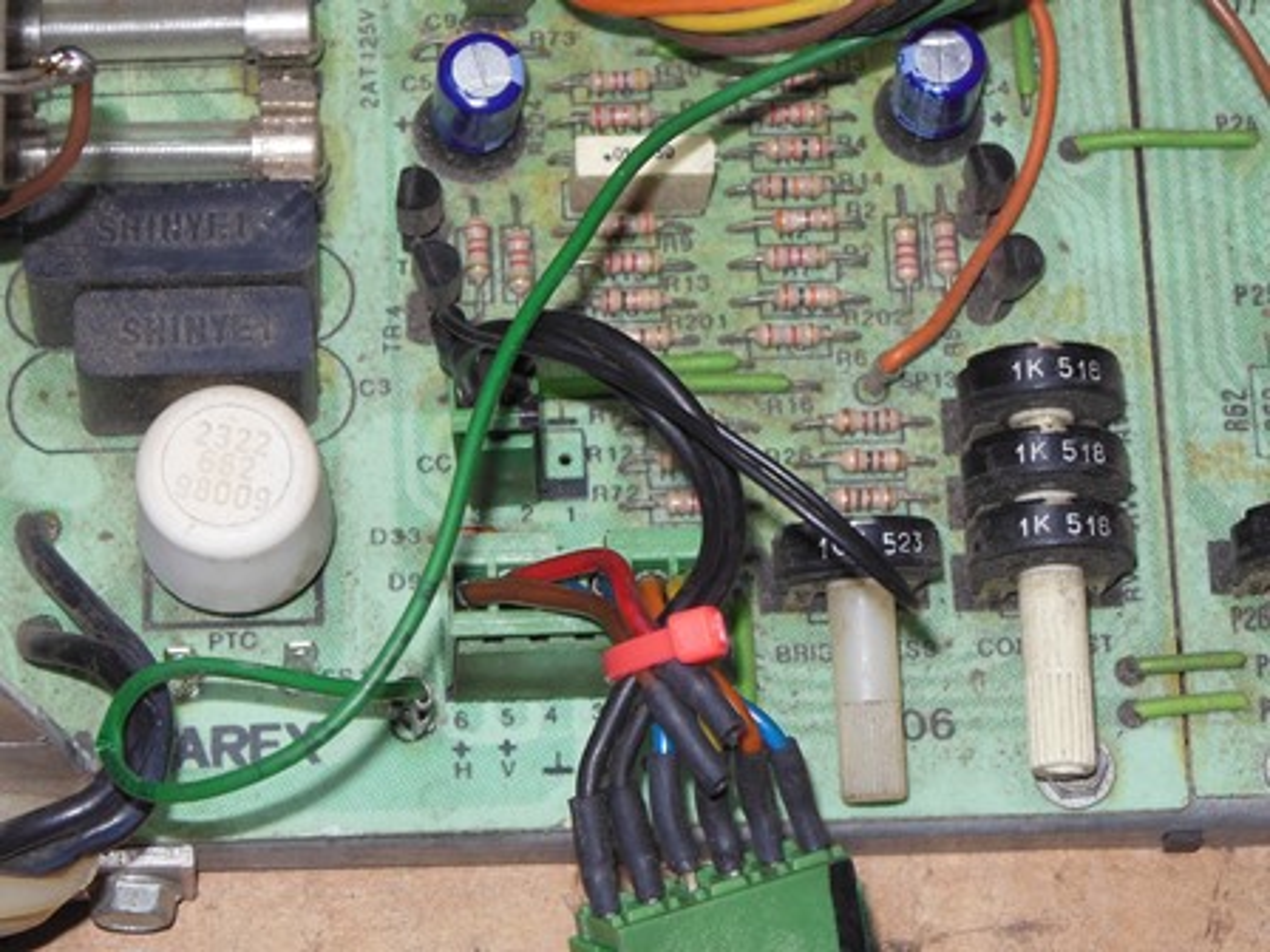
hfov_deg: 22.5
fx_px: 3192
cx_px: 635
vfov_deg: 17.0
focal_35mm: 87
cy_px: 476
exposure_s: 1/60
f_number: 4.6
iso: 125
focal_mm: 15.5
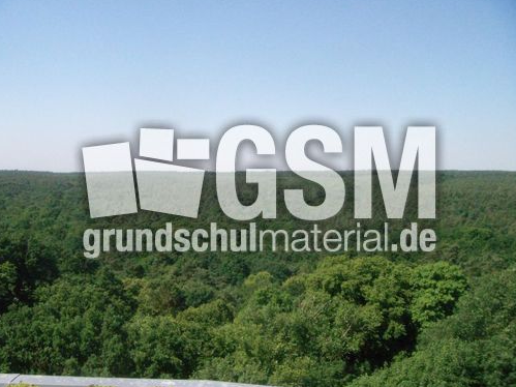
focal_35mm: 39
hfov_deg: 47.9
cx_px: 260
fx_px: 581
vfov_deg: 36.8
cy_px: 191
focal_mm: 6.4
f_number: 5.7
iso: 400
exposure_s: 1/2000
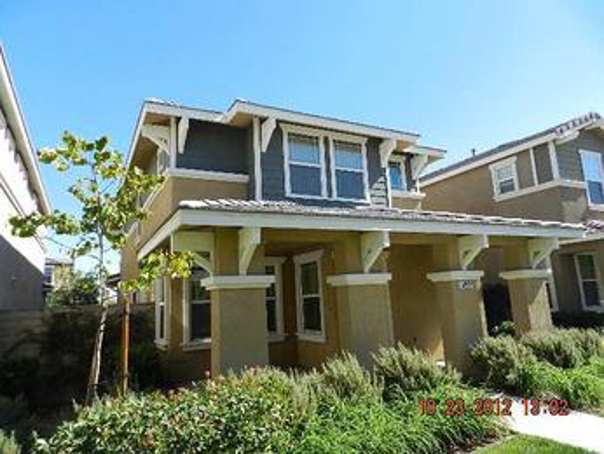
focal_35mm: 23
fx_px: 402
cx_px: 302
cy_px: 227
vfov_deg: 58.9
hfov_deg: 73.9
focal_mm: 4
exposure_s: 1/800
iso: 160
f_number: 3.4
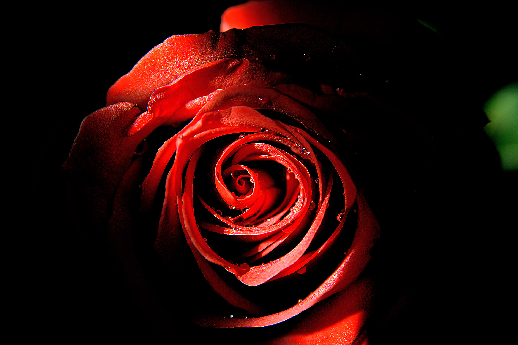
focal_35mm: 105
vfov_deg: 13.0
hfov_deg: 19.5
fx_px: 1510
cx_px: 259
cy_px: 172
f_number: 9
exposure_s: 1/125
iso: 200
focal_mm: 105
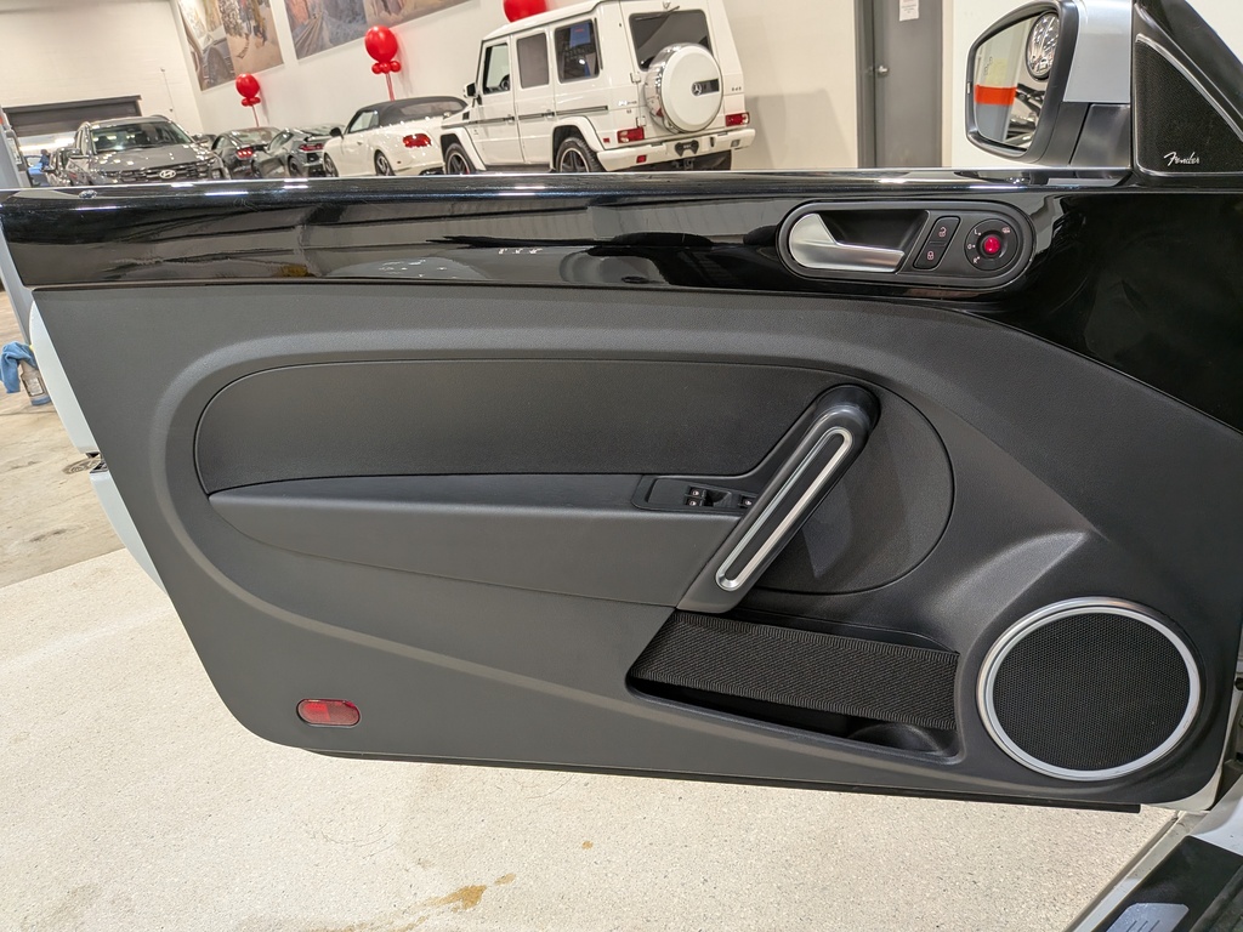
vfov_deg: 56.8
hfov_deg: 71.6
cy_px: 466
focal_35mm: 24
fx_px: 862
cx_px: 622
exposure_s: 1/100
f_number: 1.7
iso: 108
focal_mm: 4.53
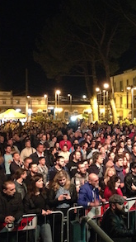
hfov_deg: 23.3
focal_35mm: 49
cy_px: 119
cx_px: 139
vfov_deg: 42.1
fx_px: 314
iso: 800
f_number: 2.4
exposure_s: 1/15
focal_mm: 4.12
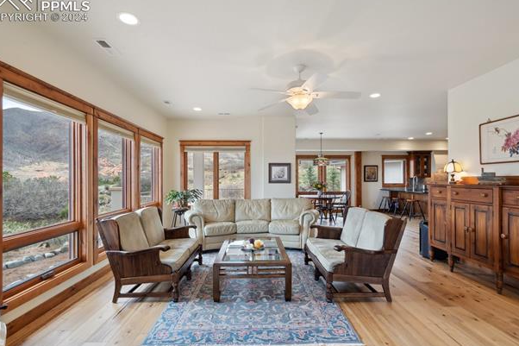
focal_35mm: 17
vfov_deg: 70.4
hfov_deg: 93.3
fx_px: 245
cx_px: 258
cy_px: 175
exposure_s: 1/10
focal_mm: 16
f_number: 10
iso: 200
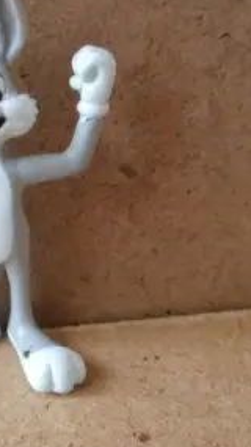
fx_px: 521
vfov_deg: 46.3
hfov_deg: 25.3
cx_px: -20
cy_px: 194
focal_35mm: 44
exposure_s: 1/20
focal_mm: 4.2
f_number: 3
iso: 200
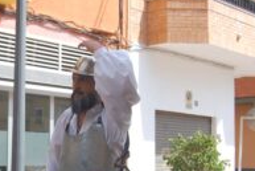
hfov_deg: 26.1
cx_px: 25
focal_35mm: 75
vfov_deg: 18.1
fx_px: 532
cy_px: 115
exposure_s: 1/250
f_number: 8
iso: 200
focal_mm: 23
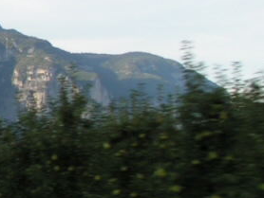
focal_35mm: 173
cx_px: -217
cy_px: 20
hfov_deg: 10.7
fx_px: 1321
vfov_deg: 8.6
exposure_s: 1/160
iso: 50
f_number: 5.6
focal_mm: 7.8
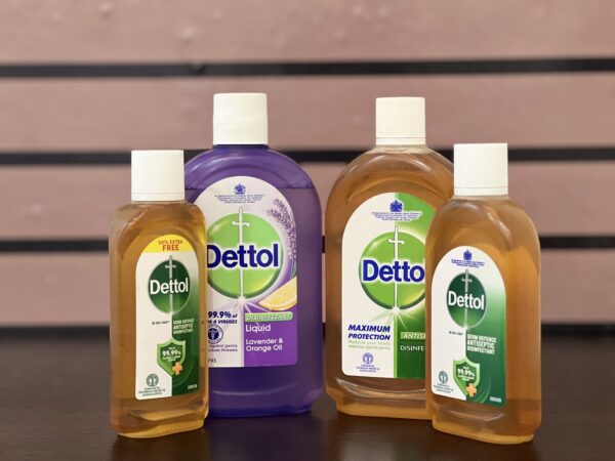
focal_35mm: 77
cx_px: 308
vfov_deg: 19.1
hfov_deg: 25.3
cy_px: 230
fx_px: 1368
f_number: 2.8
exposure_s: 1/25
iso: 400
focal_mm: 9
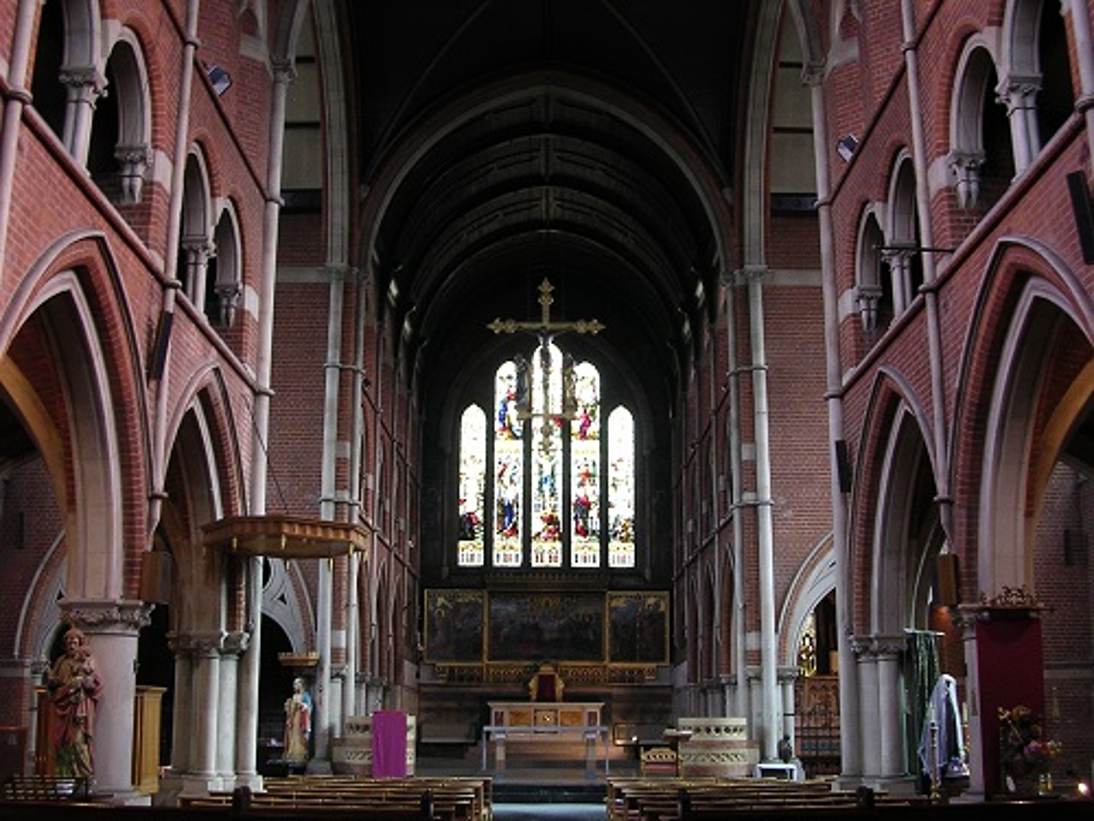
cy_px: 410
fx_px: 1201
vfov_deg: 37.7
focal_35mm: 38
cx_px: 547
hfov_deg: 49.0
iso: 164
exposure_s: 1/2.8
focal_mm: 5.8
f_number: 2.8
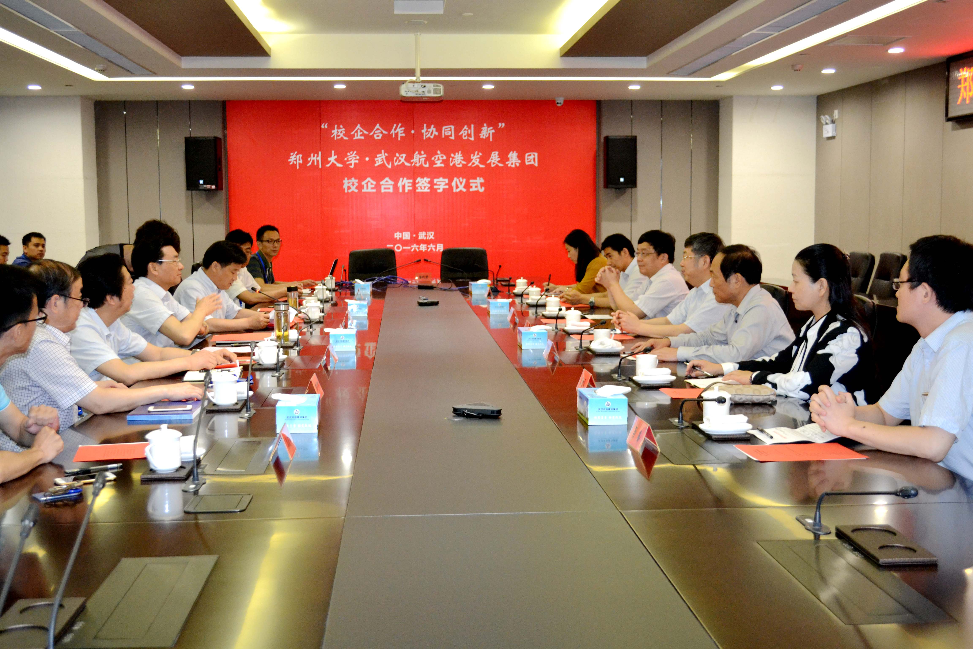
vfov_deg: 30.8
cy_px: 324
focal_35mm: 44
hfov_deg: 45.0
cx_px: 486
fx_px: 1176
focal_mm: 29
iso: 1800
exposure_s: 1/60
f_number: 4.5
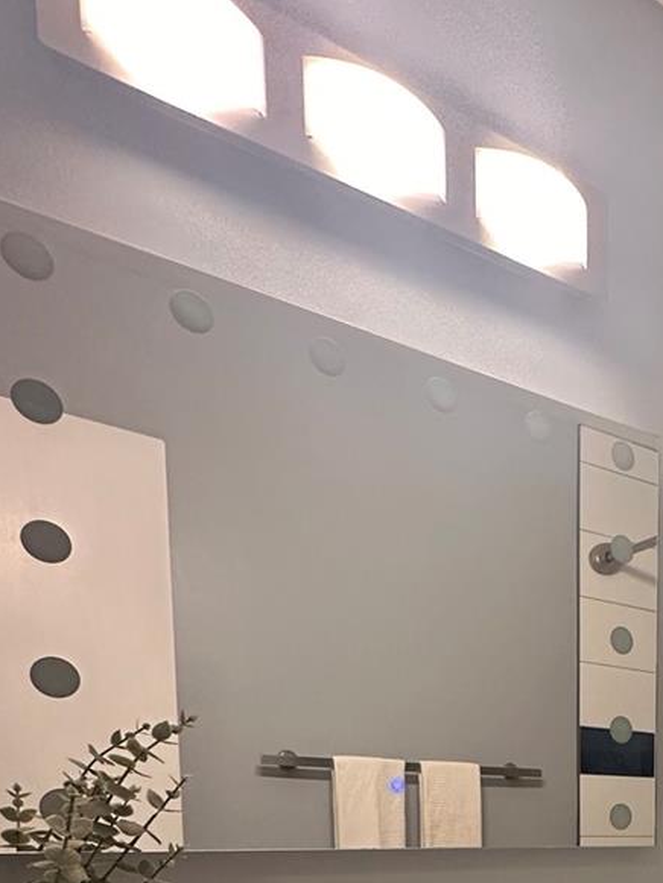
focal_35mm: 37
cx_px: 798
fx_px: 945
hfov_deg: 32.1
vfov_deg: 41.9
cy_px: 923
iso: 250
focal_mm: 2.22
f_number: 2.2
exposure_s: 1/60
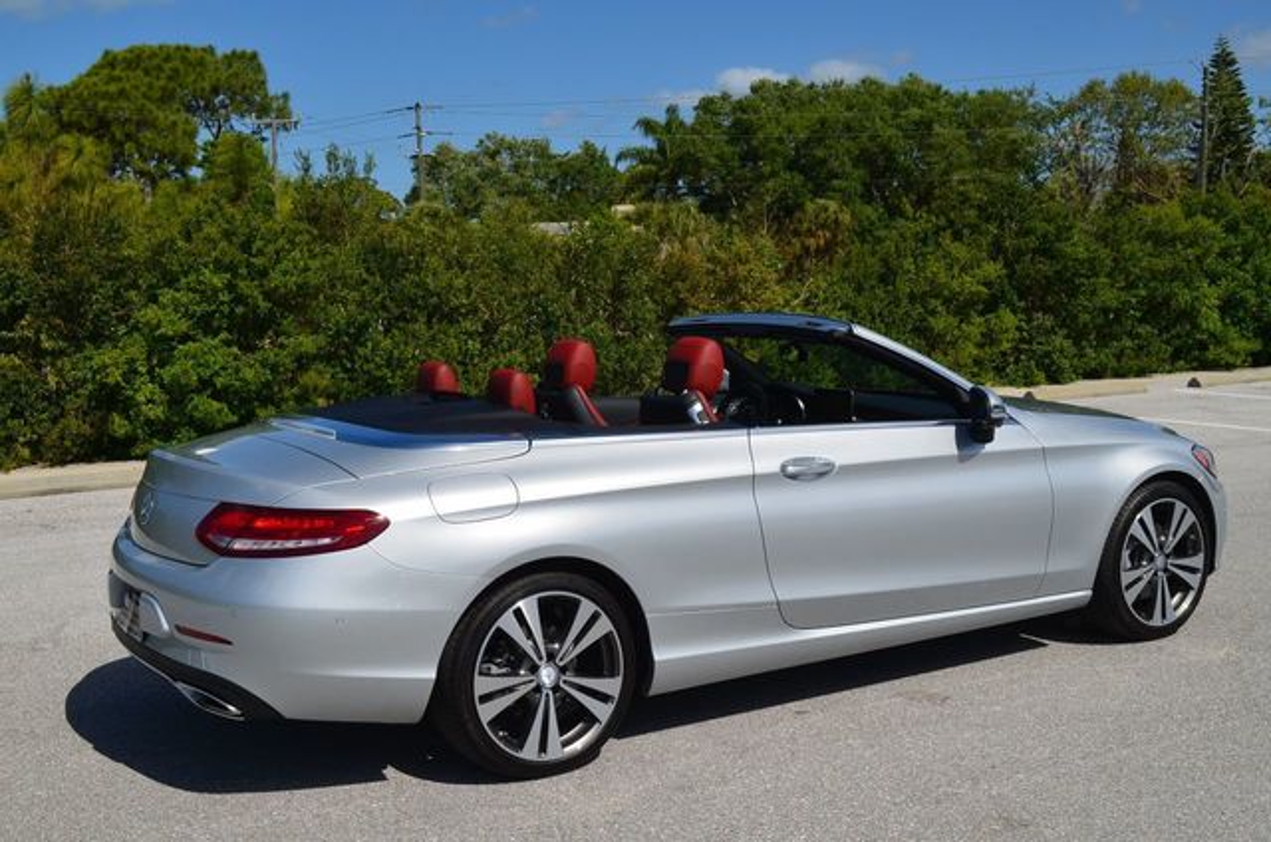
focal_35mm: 44
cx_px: 636
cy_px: 421
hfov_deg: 45.0
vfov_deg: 30.7
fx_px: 1533
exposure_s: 1/200
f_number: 13
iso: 100
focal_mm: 29
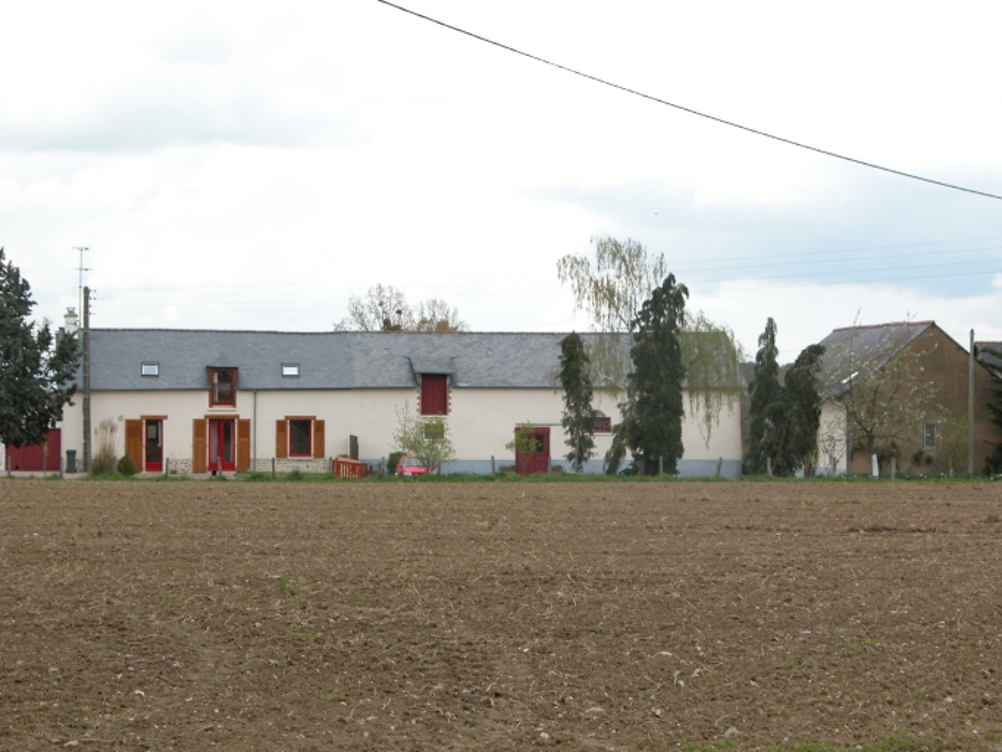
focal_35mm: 100
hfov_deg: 19.6
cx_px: 501
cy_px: 376
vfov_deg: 14.8
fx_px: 2896
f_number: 4.6
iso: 100
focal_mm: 25.4
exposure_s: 1/299
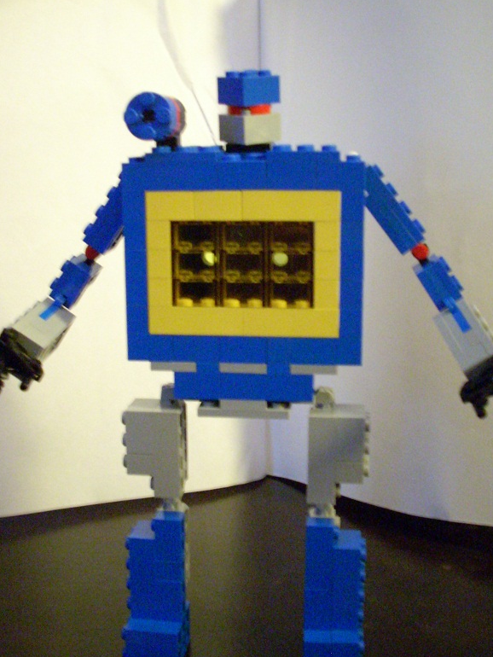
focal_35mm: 41
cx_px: 252
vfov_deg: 45.8
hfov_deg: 35.2
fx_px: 778
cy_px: 321
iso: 800
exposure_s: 1/3
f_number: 2.8
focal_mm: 6.2
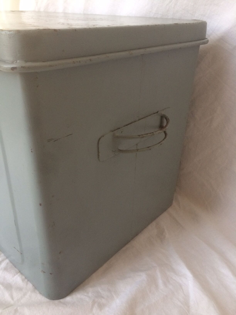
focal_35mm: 29
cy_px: 158
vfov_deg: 61.7
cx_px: 118
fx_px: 264
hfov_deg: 48.2
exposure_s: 1/33
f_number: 2.2
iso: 125
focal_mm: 4.15
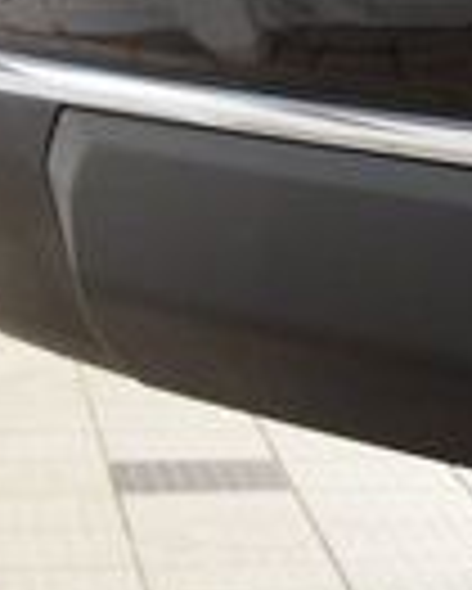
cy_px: 97
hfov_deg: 6.8
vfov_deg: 9.0
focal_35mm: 213
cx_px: 1151
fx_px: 3720
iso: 1100
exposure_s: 1/15
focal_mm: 31
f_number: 6.3
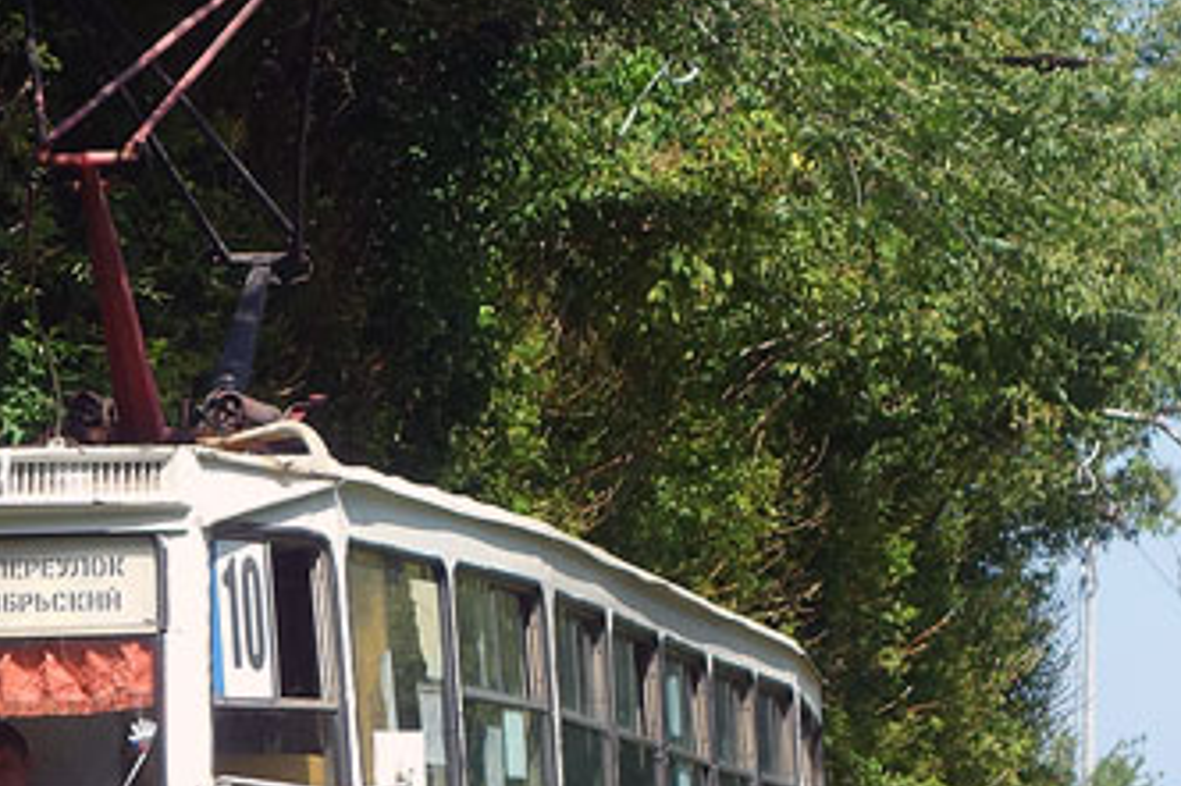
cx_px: -32
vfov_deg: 5.6
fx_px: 8066
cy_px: 398
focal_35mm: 246
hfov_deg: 8.3
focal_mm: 25.32
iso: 125
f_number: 4
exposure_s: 1/500
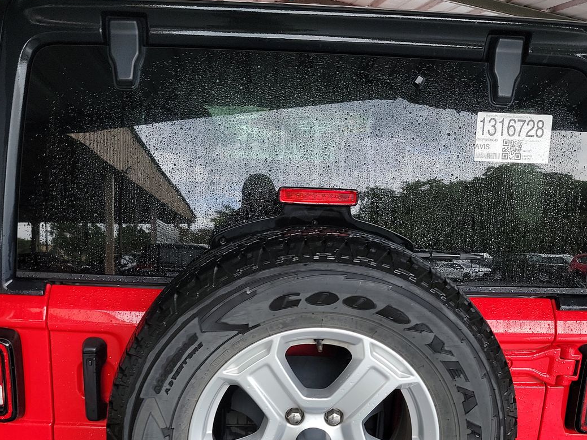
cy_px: 322
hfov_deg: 50.1
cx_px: 275
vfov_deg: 37.8
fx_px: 627
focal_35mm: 37
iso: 64
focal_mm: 6.7
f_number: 1.8
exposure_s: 1/119
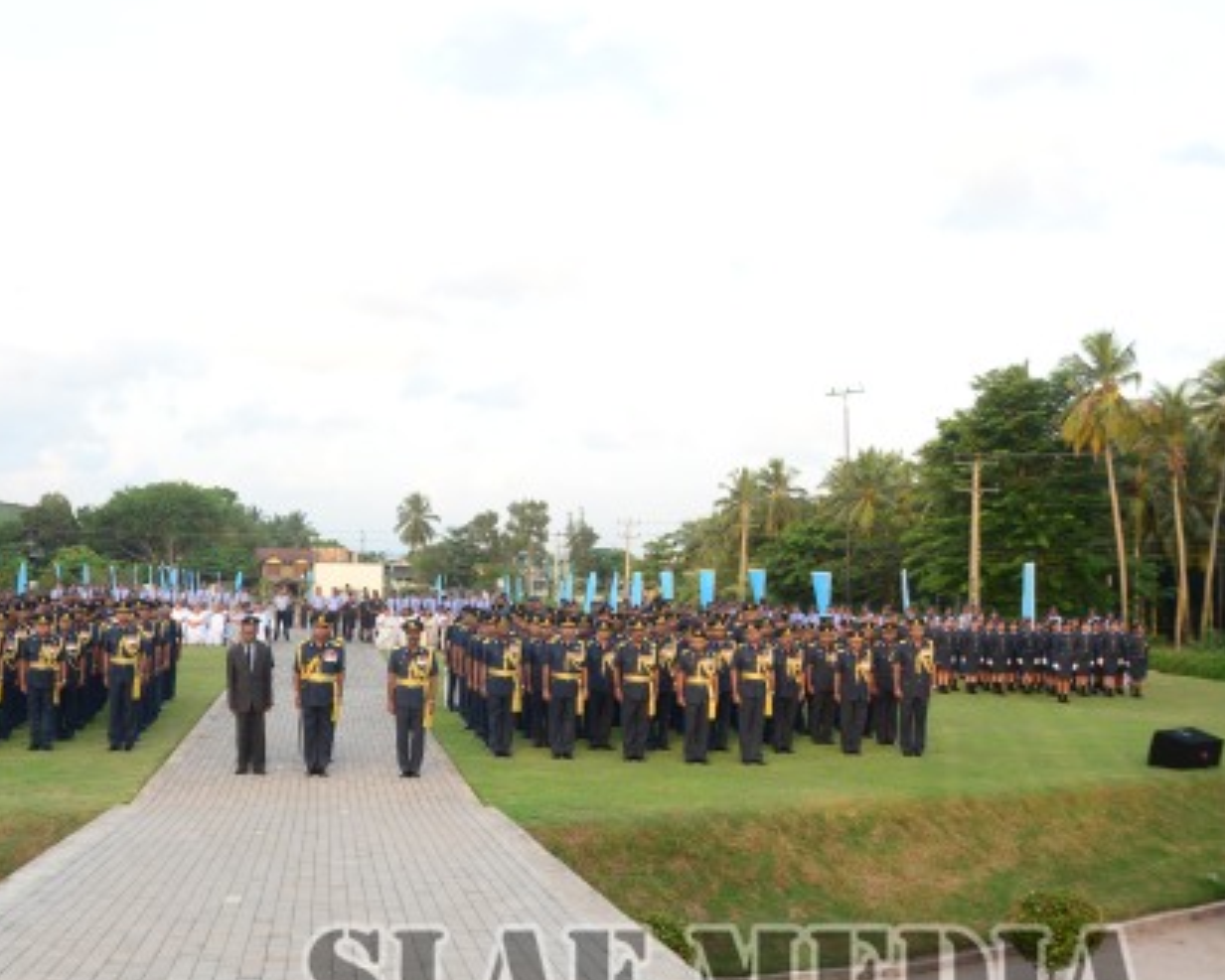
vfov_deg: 36.4
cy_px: 567
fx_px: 1487
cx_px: 384
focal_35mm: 41
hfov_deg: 44.0
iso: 400
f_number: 6.3
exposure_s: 1/100
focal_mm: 20
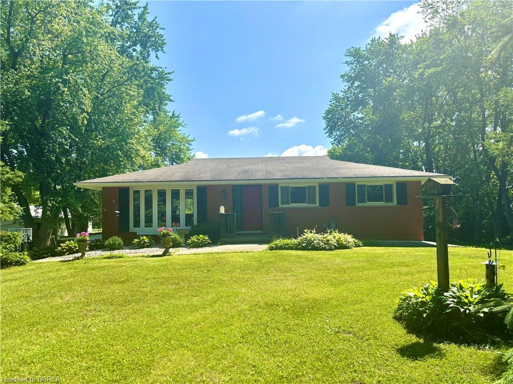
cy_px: 192
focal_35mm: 26
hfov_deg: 67.3
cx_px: 256
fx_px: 385
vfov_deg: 53.1
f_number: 1.6
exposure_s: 1/2513
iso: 50
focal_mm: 5.96
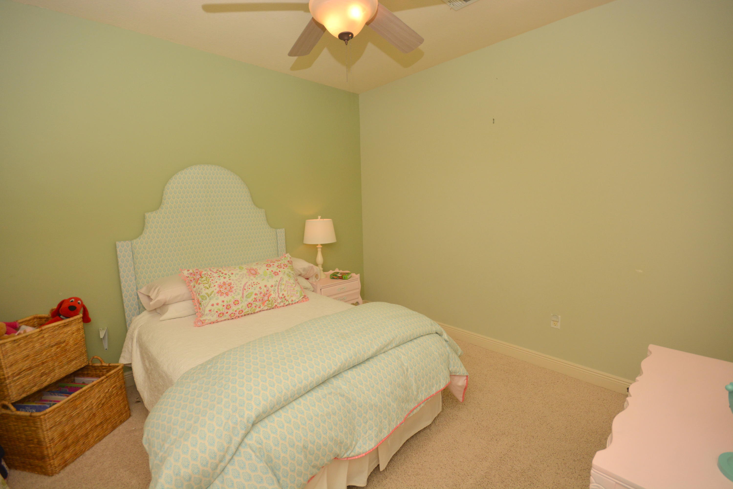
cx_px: 366
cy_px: 244
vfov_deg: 77.3
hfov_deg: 100.4
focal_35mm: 15
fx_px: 305
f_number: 7.1
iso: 320
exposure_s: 1/200
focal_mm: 10
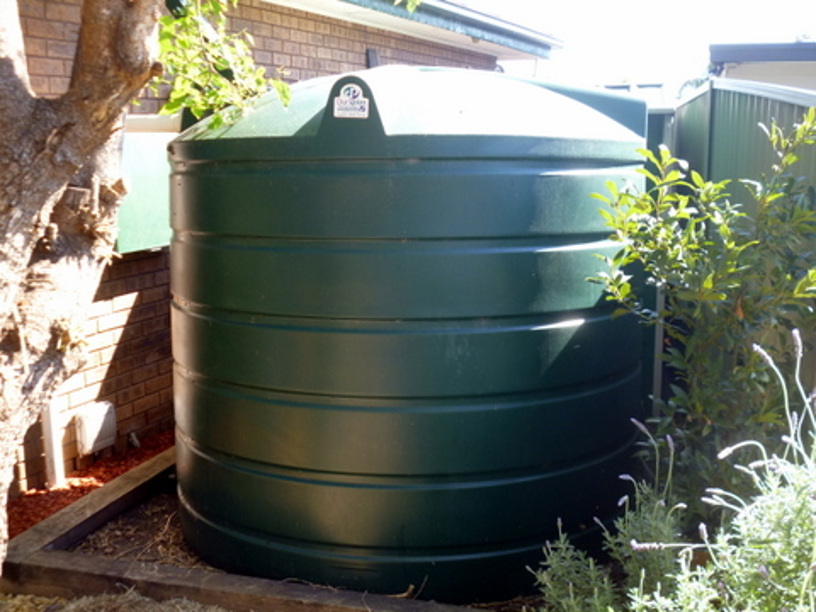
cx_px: 408
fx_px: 896
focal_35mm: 38
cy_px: 306
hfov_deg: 49.0
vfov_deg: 37.7
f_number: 3.2
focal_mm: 6.8
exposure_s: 1/80
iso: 100
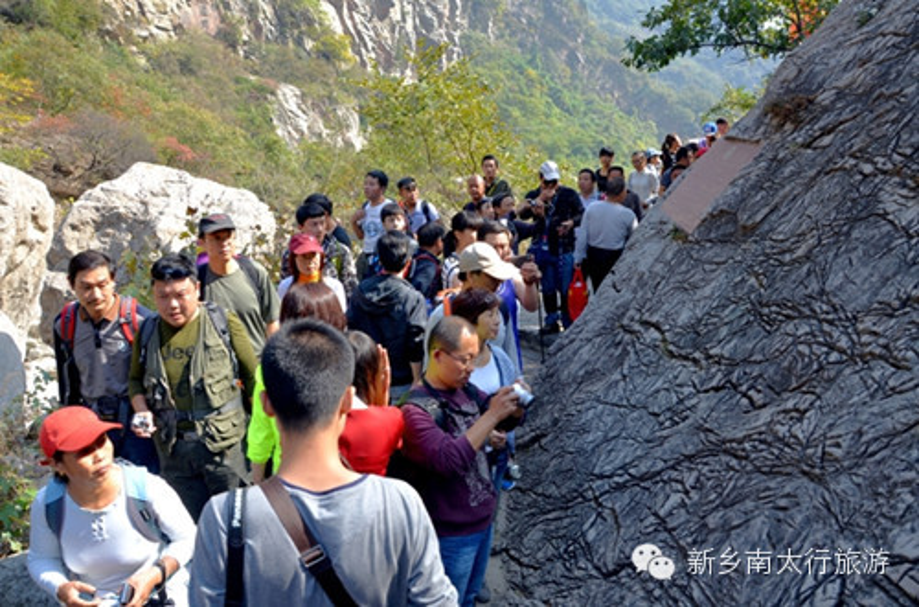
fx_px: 687
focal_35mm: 27
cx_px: 460
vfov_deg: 47.6
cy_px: 304
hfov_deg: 67.5
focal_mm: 18
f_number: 6.7
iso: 200
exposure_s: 1/180
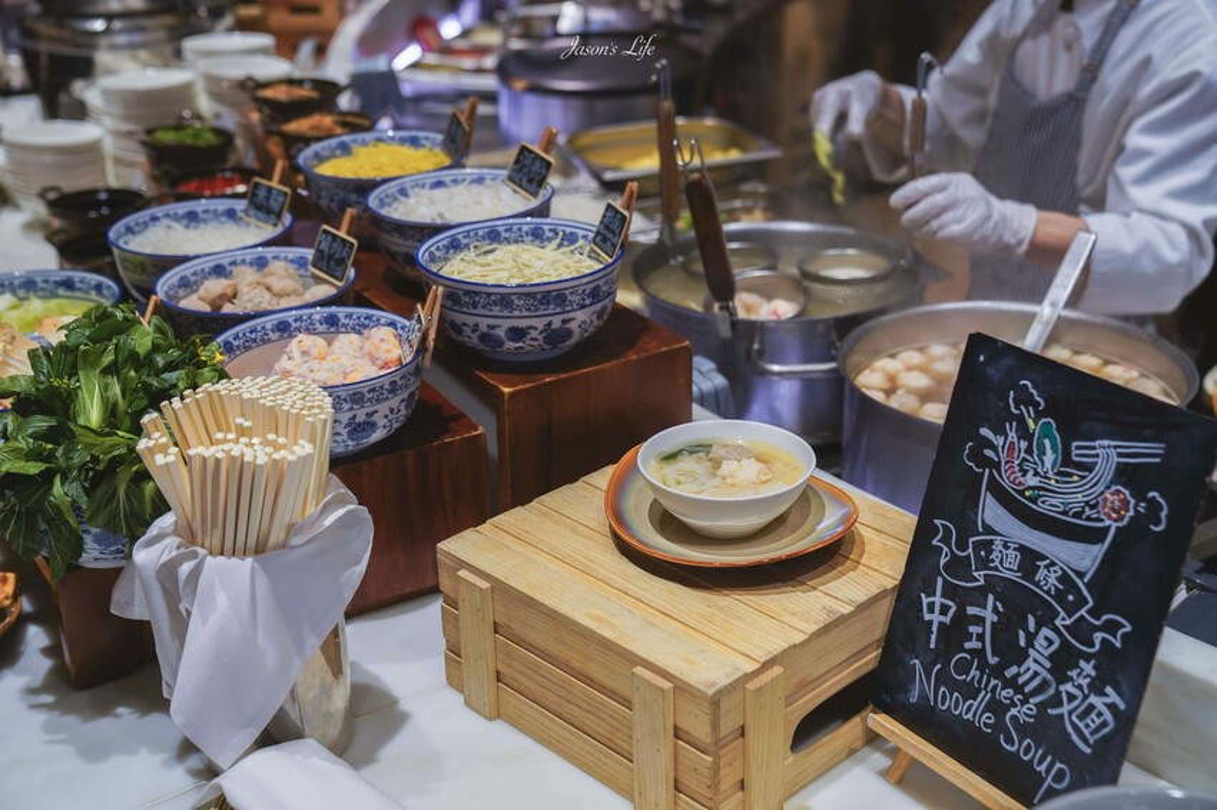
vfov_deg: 28.1
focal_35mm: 48
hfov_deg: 41.1
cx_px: 608
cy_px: 405
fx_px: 1622
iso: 320
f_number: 3.5
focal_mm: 48
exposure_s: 1/50
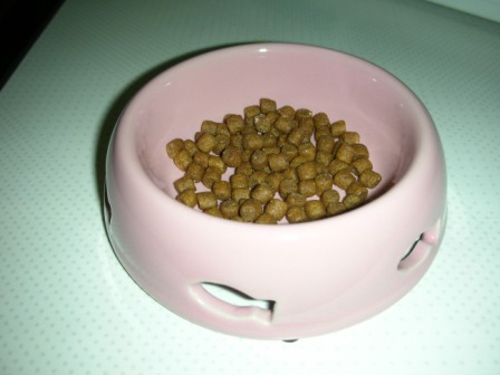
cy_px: 188
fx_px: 506
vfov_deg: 40.7
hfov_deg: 52.6
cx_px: 250
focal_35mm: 35
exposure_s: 1/60.1
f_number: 3
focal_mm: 5.8
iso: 50
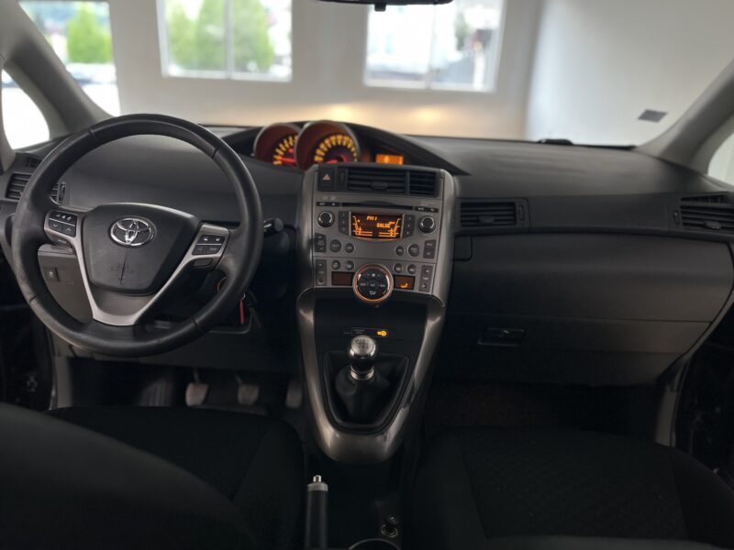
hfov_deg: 67.3
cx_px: 367
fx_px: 551
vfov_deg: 53.1
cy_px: 275
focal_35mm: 26
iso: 125
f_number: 1.5
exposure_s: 1/60
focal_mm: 5.7
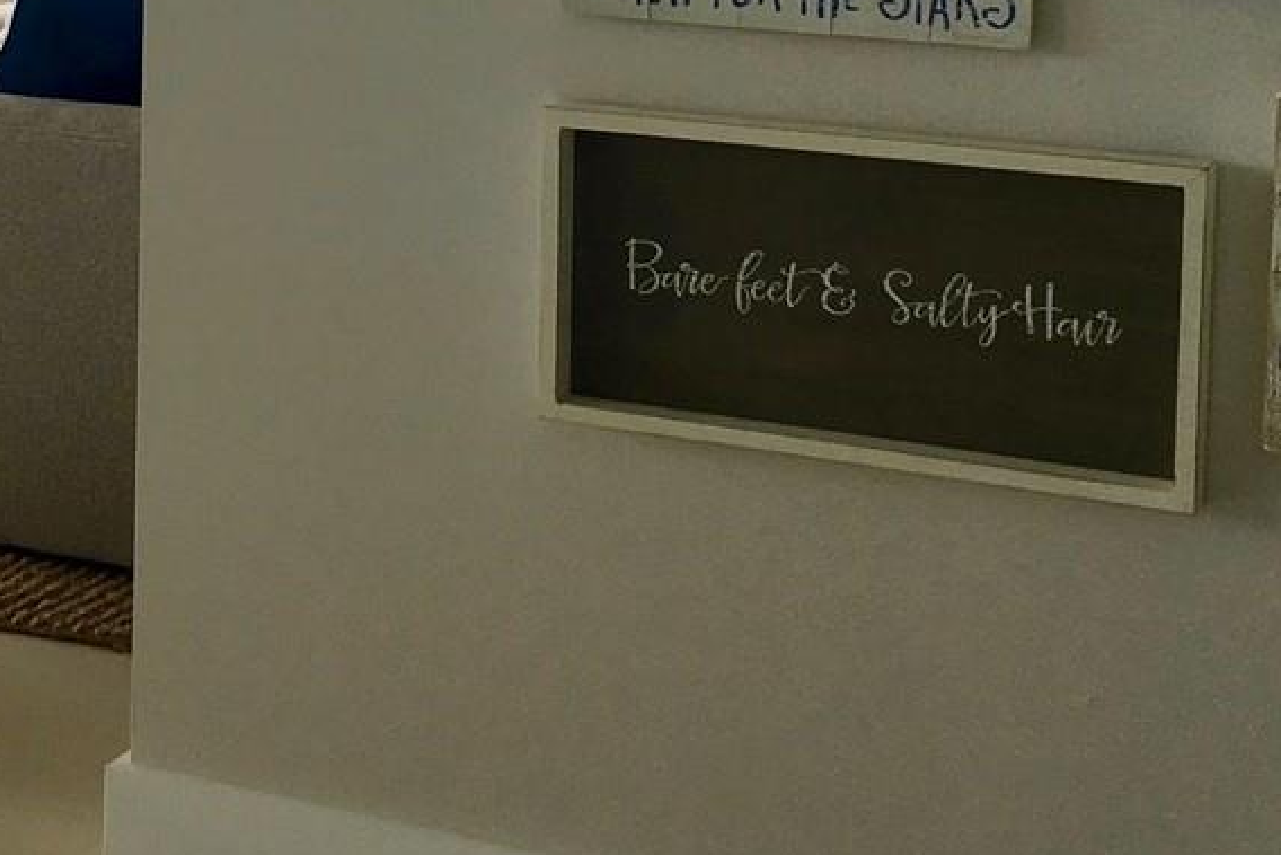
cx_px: 203
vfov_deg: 15.7
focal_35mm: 85
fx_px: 3025
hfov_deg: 23.5
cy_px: -54
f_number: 2.2
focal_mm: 4.15
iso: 25
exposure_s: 1/120
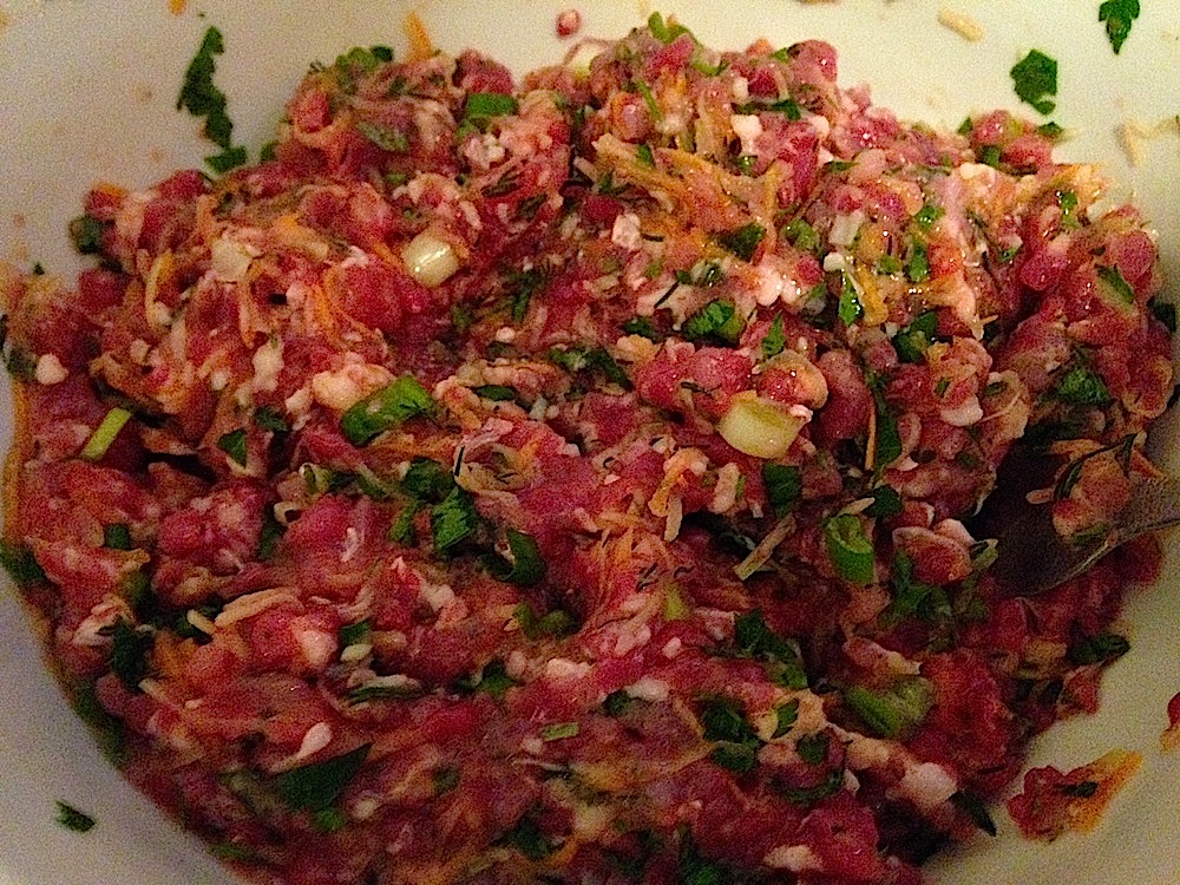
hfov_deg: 55.4
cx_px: 590
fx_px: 1125
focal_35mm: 33
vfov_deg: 42.9
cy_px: 442
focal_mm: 4.12
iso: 800
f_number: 2.4
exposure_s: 1/15
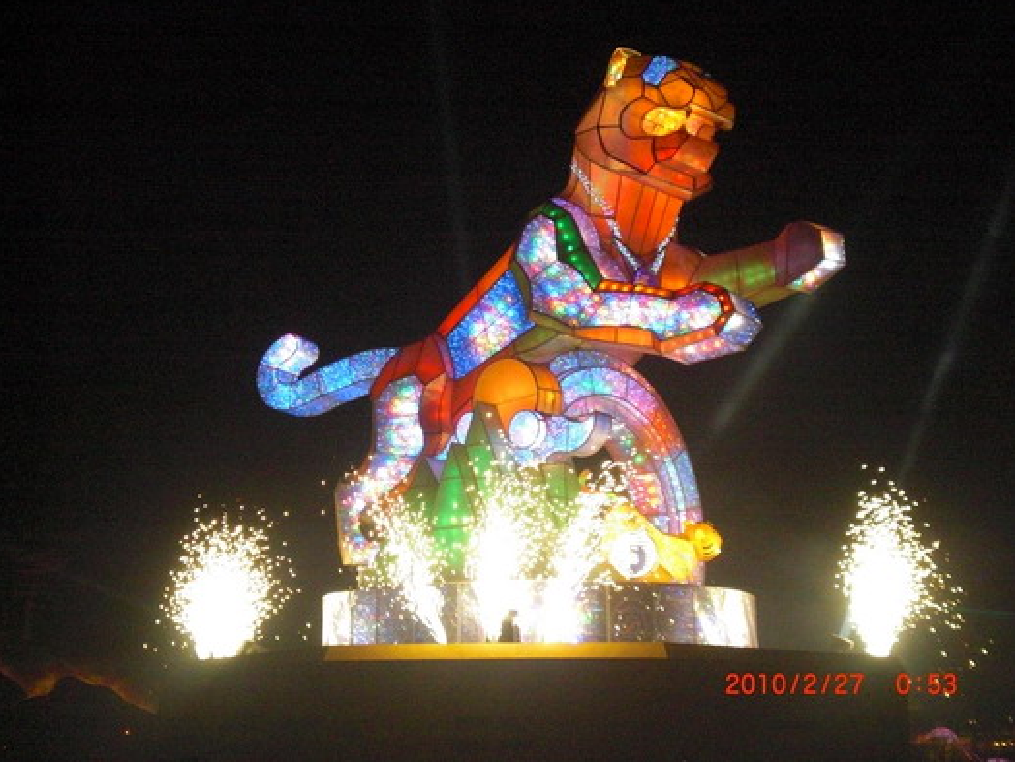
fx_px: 1877
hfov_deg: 30.3
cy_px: 377
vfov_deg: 22.9
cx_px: 504
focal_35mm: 64
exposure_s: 1/60
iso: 800
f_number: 4
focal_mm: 10.4
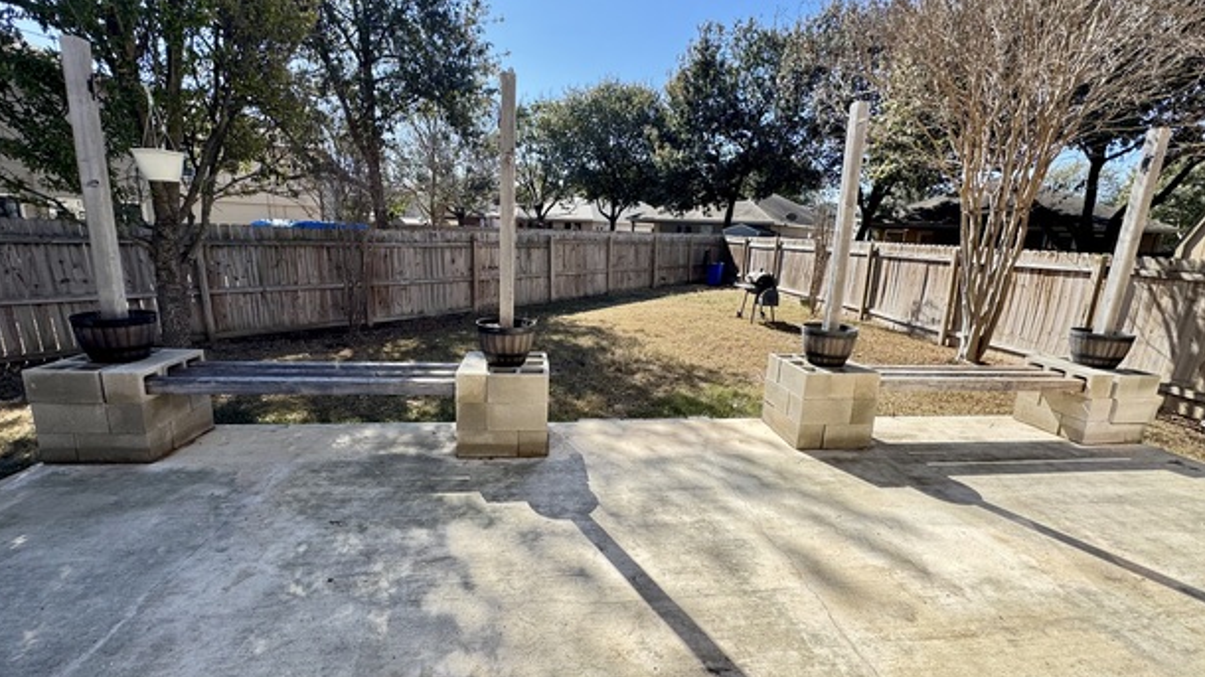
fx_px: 511
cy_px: 347
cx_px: 606
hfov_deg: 99.4
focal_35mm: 16
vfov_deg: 67.1
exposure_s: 1/720
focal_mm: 2.22
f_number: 2.2
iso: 40
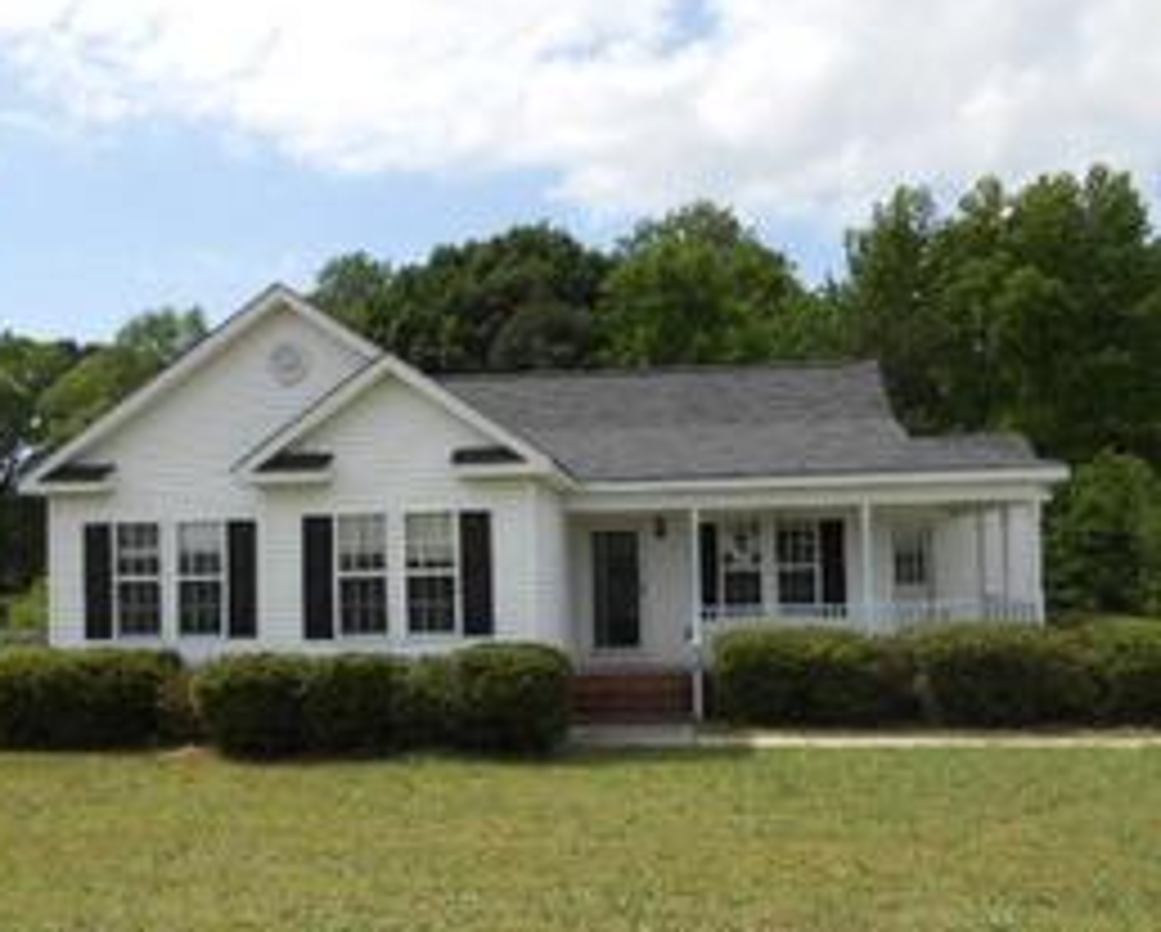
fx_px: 1170
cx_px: 576
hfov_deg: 52.8
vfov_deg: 43.3
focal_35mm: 34
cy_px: 540
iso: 80
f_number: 3.5
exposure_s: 1/1000
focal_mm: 4.6
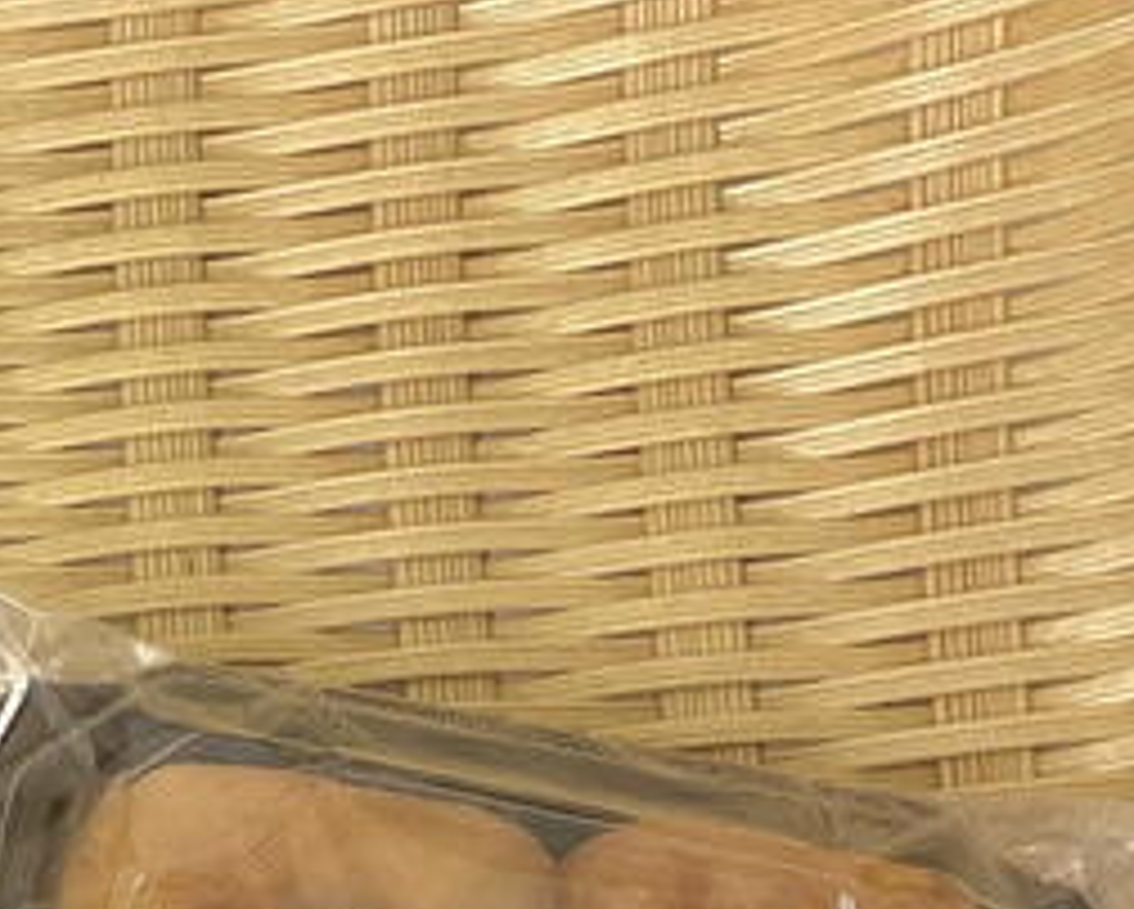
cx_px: -194
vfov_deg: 16.2
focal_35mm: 90
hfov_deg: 20.0
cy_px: 1168
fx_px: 3023
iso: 100
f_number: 2.4
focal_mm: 3.3
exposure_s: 1/60
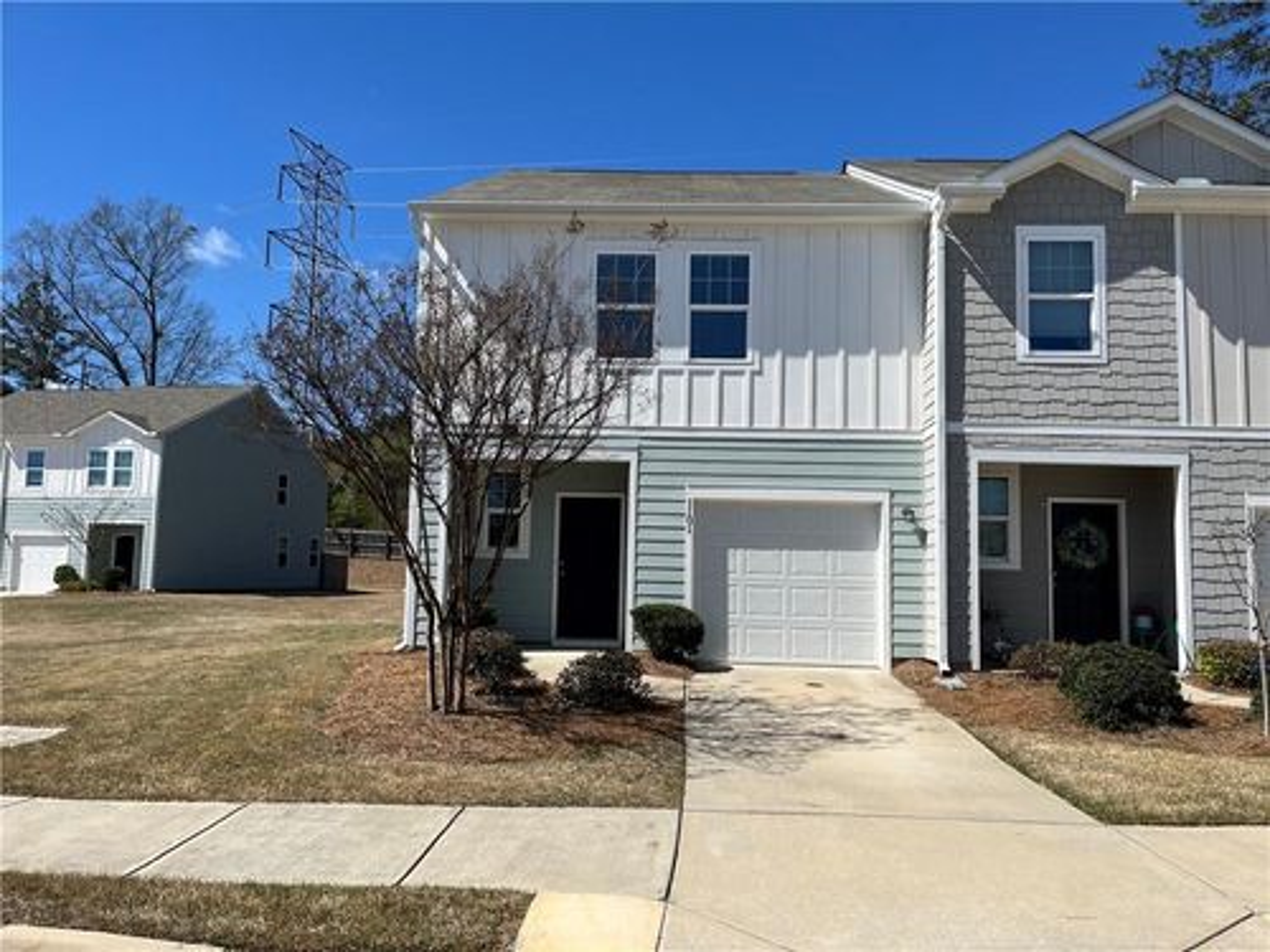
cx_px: 635
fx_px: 954
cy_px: 476
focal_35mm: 26
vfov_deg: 53.1
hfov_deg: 67.3
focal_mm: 5.1
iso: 50
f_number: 1.6
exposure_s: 1/4651
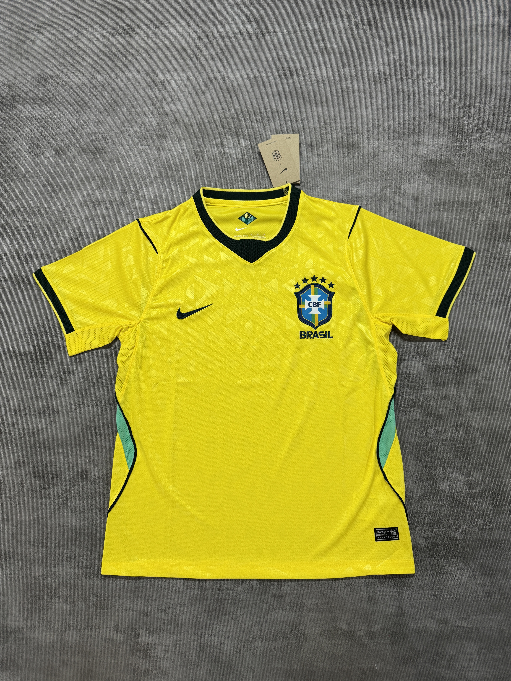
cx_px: 256
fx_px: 472
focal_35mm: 24
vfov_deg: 71.6
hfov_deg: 56.8
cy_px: 340
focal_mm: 6.76
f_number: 1.78
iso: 125
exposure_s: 1/50
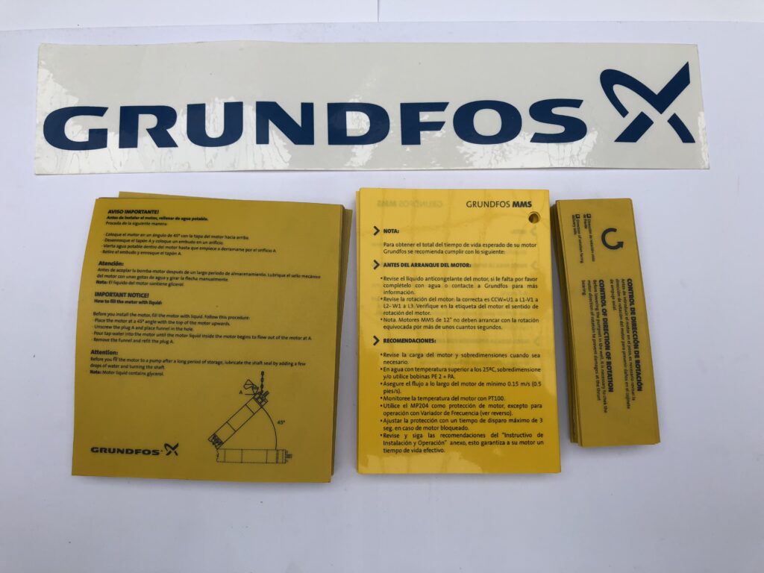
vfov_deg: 49.7
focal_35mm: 28
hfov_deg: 63.4
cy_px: 286
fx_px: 618
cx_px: 382
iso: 20
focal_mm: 3.99
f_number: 1.8
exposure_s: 1/1171
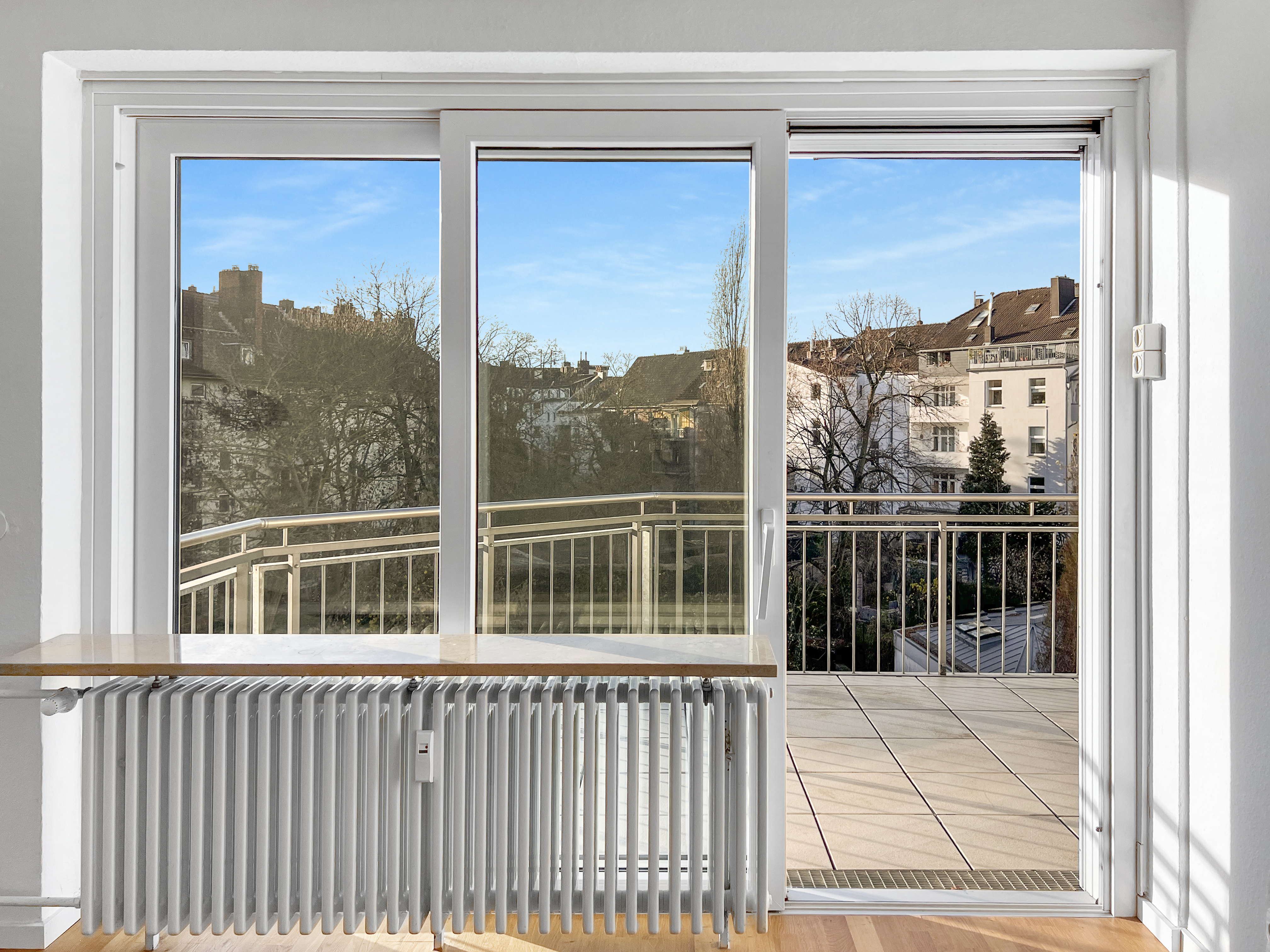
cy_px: 476
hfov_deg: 67.3
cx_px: 635
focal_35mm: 26
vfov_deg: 53.1
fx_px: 954
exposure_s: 1/2299
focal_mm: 5.7
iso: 50
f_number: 1.5
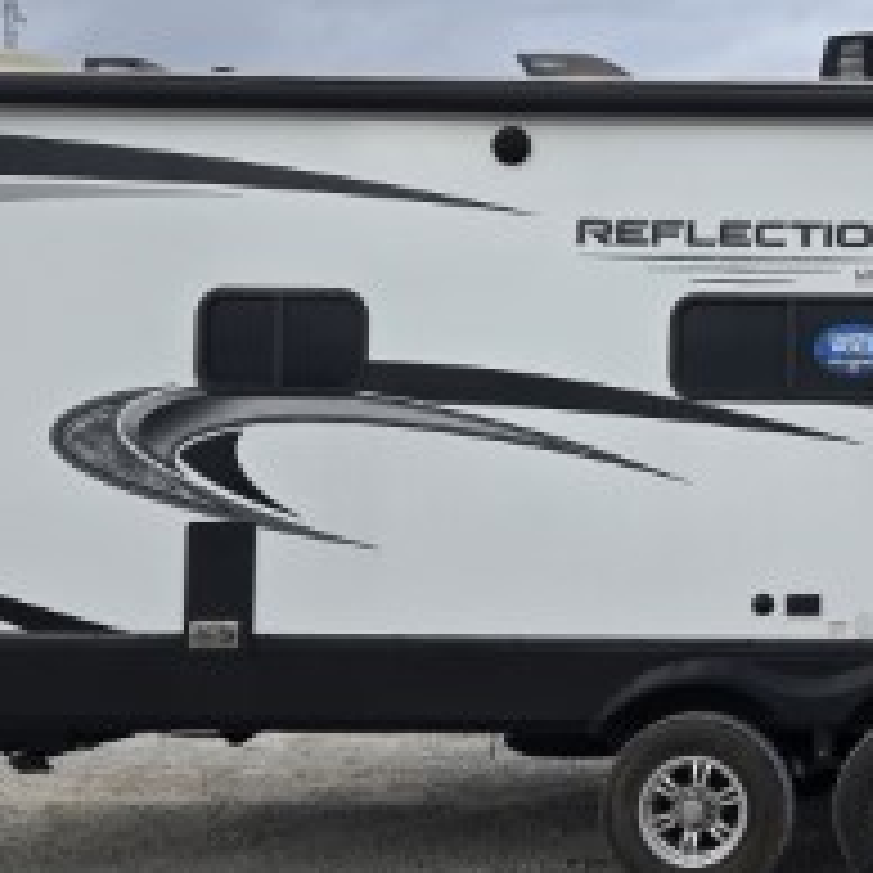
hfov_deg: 23.3
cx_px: 1071
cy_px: 387
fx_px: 1912
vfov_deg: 25.7
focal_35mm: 67
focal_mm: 5.4
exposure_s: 1/1163
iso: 25
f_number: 1.8
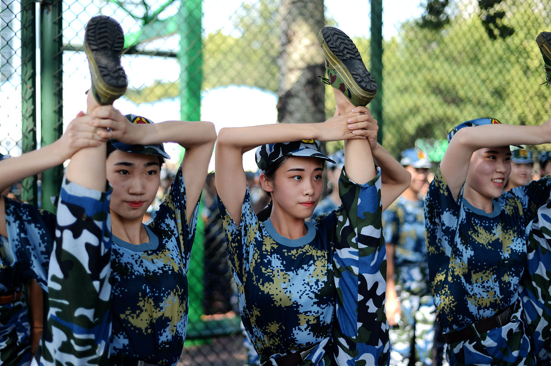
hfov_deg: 39.6
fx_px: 764
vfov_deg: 26.9
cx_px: 276
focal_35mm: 50
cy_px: 183
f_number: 1.8
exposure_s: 1/400
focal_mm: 50
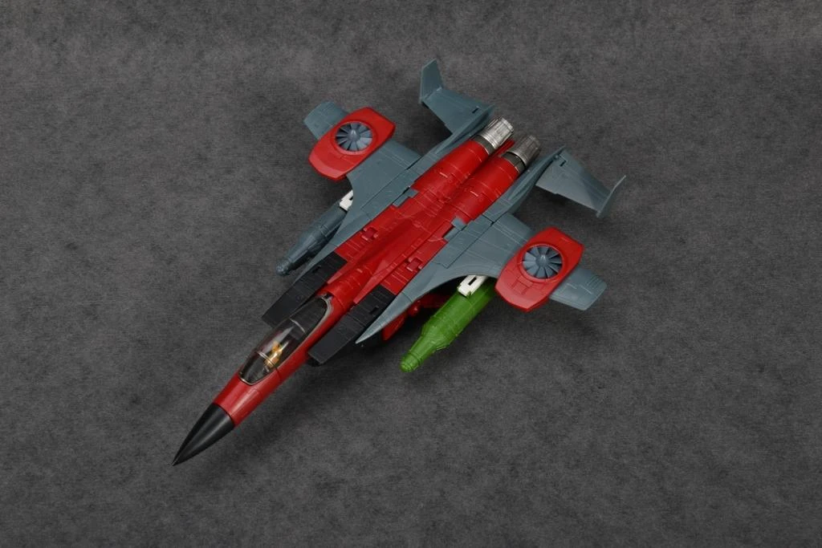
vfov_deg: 26.0
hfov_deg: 38.2
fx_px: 1187
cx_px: 411
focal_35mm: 52
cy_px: 274
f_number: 16
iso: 100
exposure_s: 1/125
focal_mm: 52
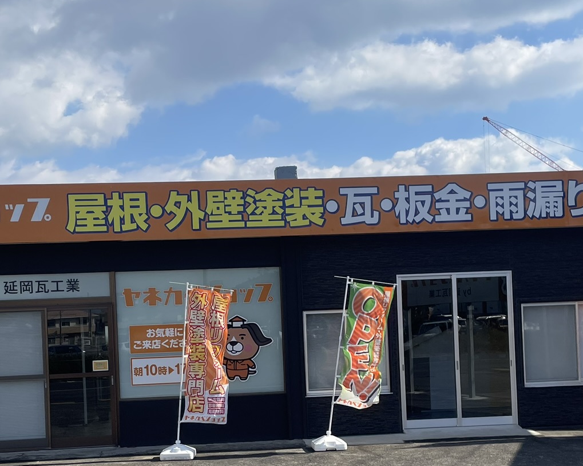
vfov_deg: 29.3
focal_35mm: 51
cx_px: 275
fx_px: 880
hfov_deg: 36.6
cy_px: 333
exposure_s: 1/4132
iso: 32
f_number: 1.6
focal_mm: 4.2
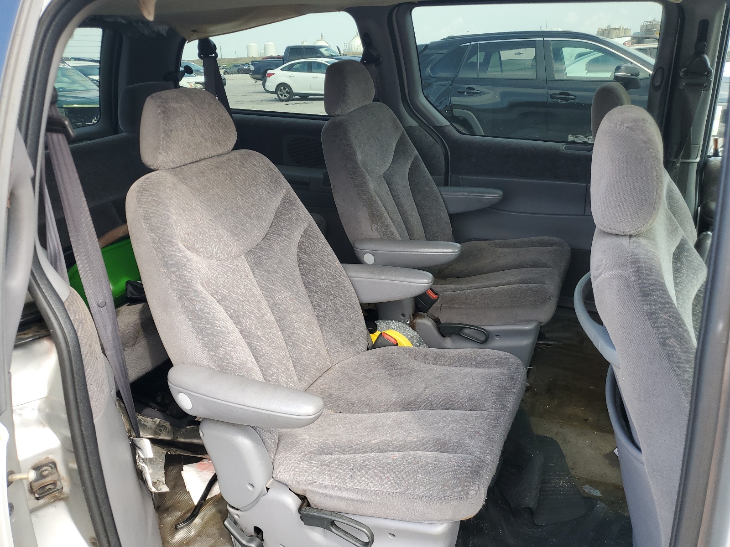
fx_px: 548
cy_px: 274
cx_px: 365
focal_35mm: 26
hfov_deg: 67.3
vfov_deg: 53.1
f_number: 1.5
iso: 50
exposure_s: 1/233
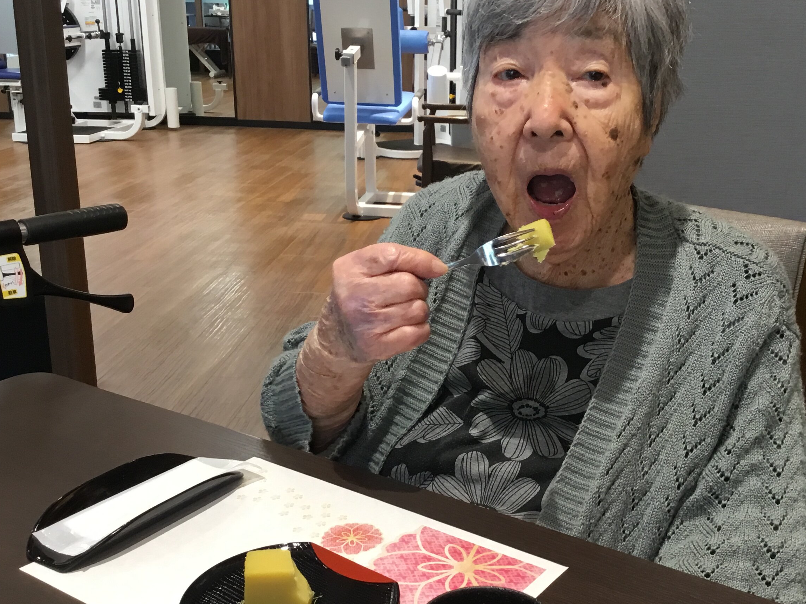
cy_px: 314
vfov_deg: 32.9
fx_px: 1024
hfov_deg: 42.7
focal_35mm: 44
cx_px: 483
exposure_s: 1/30
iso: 64
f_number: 2.4
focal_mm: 3.3
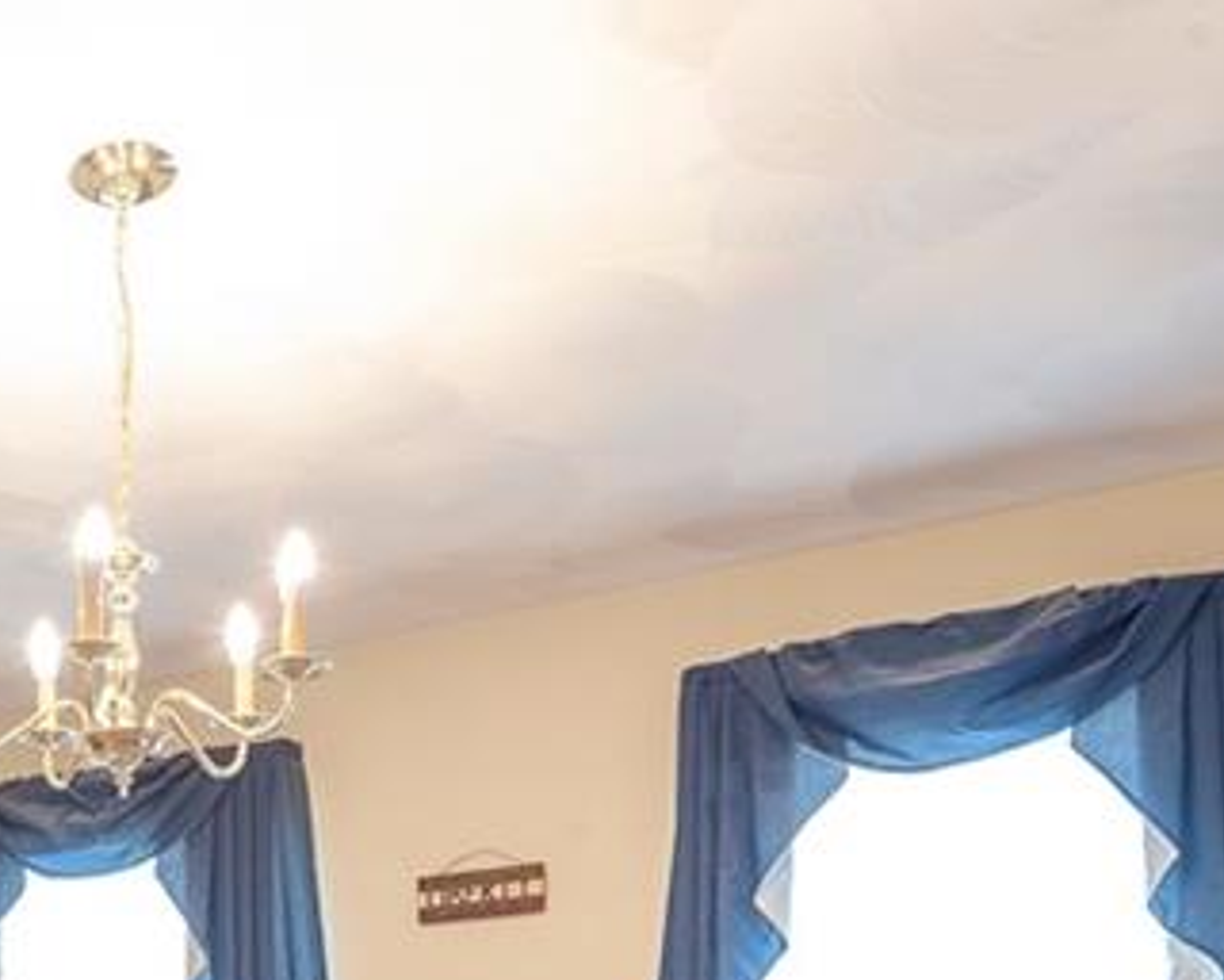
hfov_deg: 34.5
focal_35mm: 48
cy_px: 1238
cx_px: -61
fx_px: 1739
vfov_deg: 27.0
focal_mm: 16
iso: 800
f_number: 11
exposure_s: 1/6
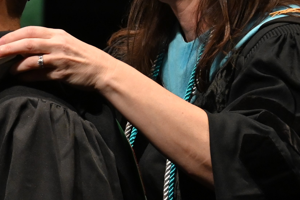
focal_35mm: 992
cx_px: -56
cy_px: 140
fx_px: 8264
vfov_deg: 1.4
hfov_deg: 2.1
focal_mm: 195
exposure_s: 1/250
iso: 1800
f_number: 5.6
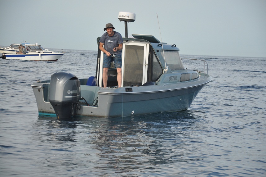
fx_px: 1085
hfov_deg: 14.0
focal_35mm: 147
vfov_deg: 9.3
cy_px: 88
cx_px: 133
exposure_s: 1/250
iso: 400
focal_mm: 98
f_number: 5.6
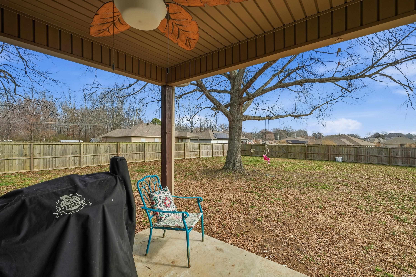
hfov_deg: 100.4
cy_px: 138
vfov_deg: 77.3
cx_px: 208
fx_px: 173
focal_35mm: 15
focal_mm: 10
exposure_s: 1/1250
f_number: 9
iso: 250
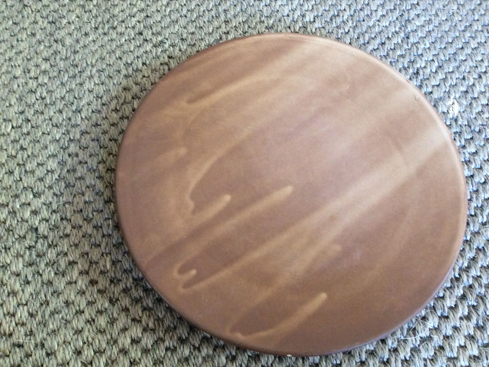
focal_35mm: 33
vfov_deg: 42.9
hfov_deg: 55.4
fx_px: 466
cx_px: 248
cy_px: 186
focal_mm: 3.3
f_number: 2.4
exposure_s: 1/25
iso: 200
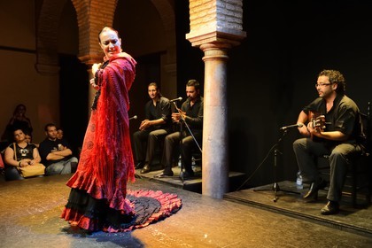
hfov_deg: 54.4
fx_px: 362
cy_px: 124
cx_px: 186
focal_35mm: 35
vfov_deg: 37.9
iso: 1600
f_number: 4.5
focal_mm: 35
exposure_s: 1/15
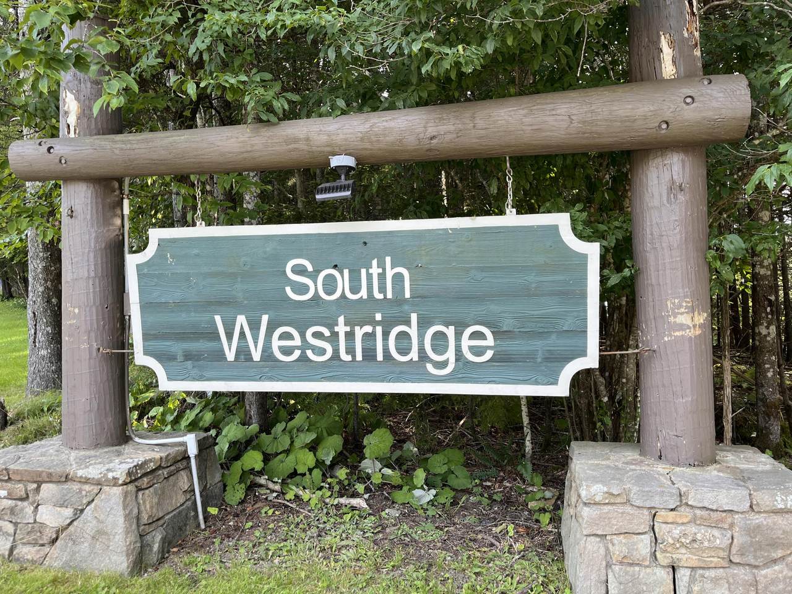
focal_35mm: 26
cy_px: 297
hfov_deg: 67.3
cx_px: 396
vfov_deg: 53.1
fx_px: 595
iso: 32
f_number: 1.6
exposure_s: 1/129
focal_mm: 5.1
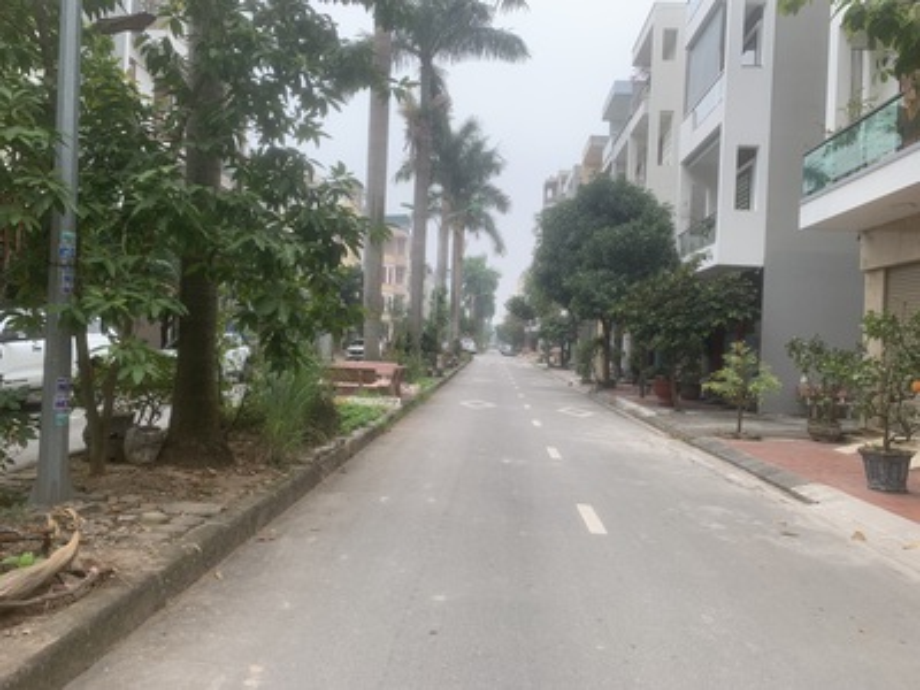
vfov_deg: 53.1
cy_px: 345
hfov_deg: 67.3
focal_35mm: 26
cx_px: 460
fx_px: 691
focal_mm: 4.25
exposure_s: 1/338
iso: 25
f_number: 1.8
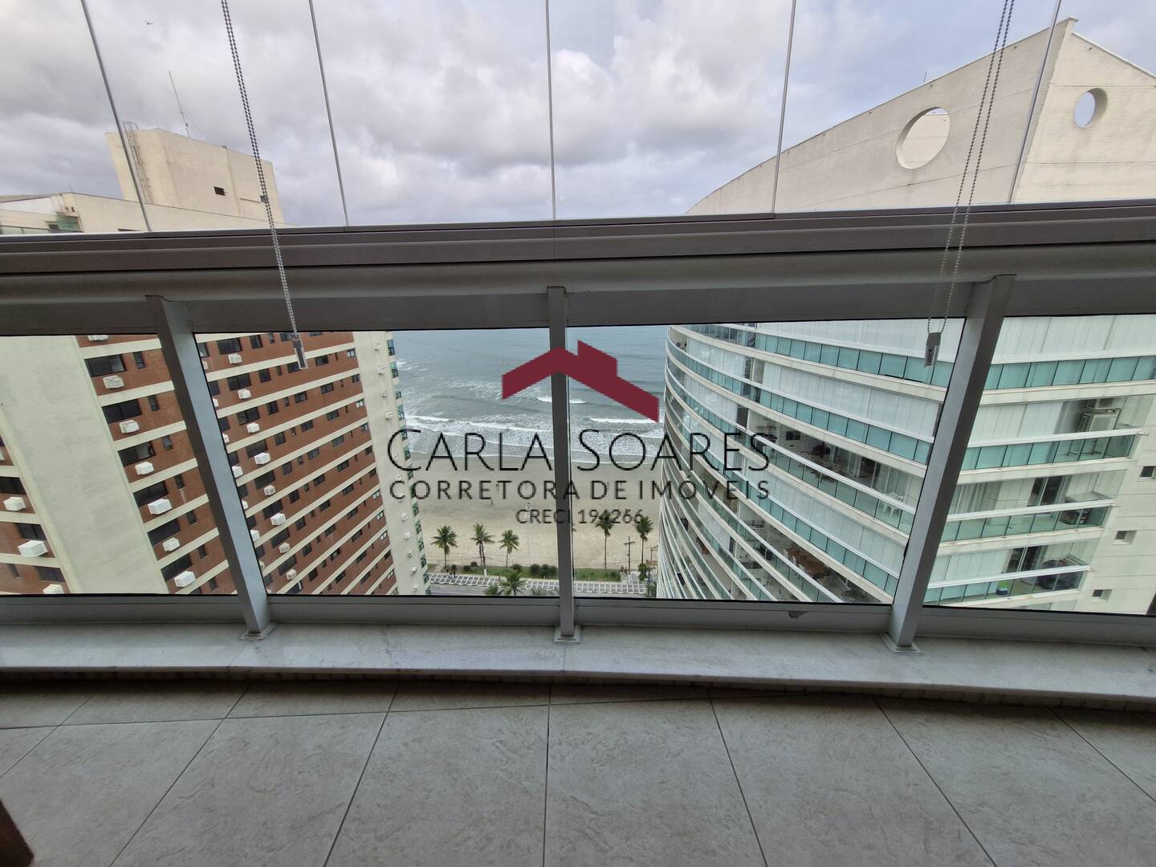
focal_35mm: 13
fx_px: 434
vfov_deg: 89.9
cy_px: 434
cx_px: 578
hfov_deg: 106.2
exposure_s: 1/405
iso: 50
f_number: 2.2
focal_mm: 1.74
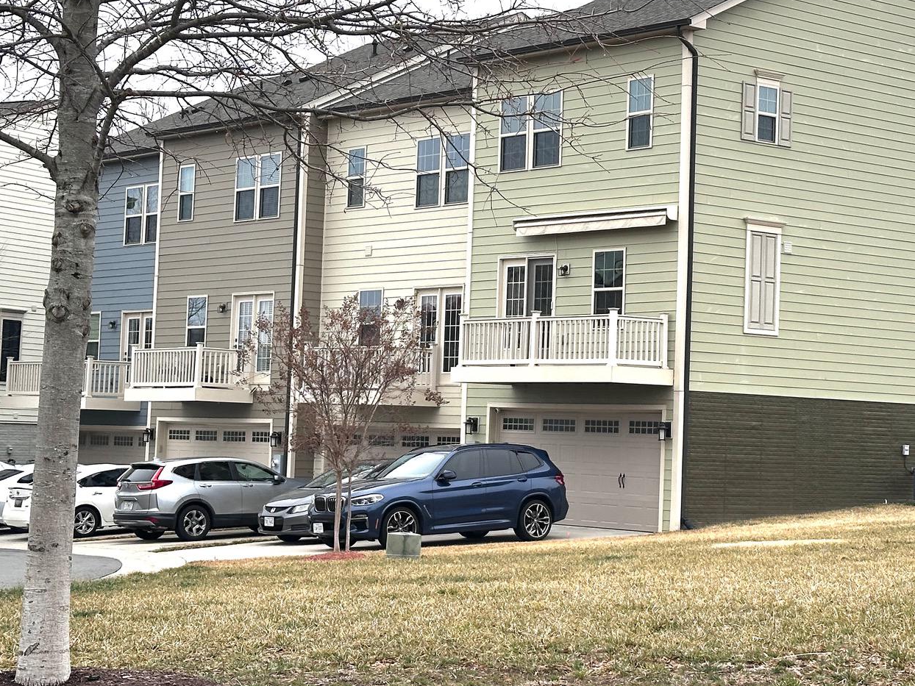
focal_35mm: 79
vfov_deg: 18.6
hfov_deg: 24.6
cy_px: 285
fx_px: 2088
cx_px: 575
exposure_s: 1/2358
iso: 64
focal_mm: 6.86
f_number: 1.78
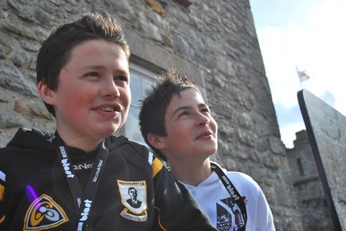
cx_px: 173
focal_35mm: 45
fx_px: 433
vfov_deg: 29.9
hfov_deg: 43.6
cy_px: 116
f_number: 5
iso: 200
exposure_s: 1/1250
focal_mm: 30
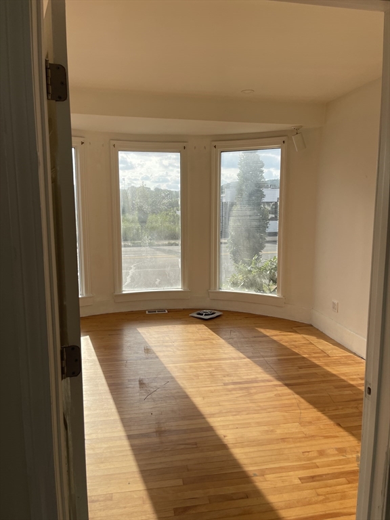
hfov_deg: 54.9
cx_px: 195
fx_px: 376
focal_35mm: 25
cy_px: 260
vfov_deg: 69.4
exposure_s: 1/2288
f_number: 1.6
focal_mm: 5.1
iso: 32
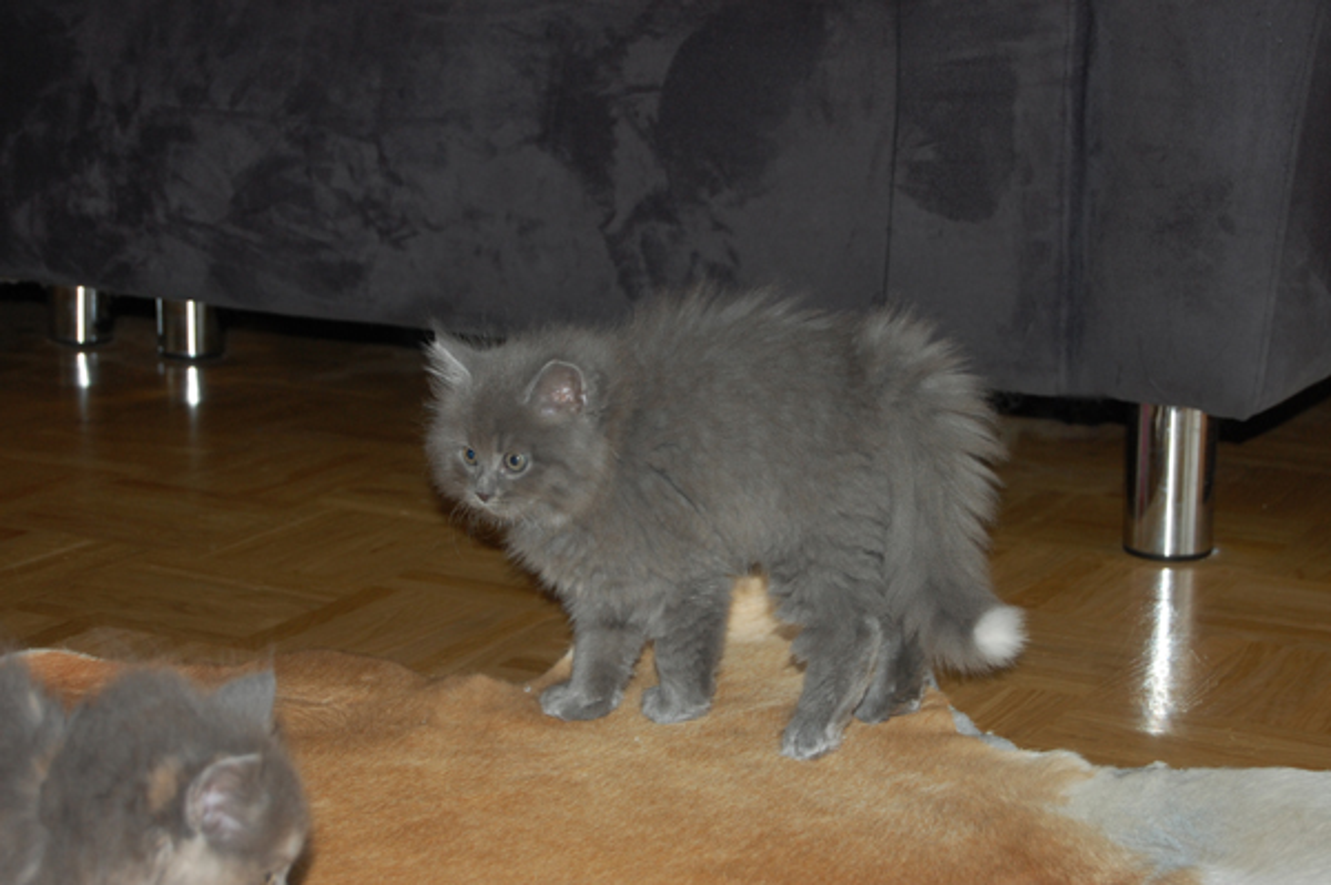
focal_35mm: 82
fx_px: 3048
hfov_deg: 24.6
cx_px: 666
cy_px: 442
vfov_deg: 16.5
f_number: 5.6
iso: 400
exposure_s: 1/60
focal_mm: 55
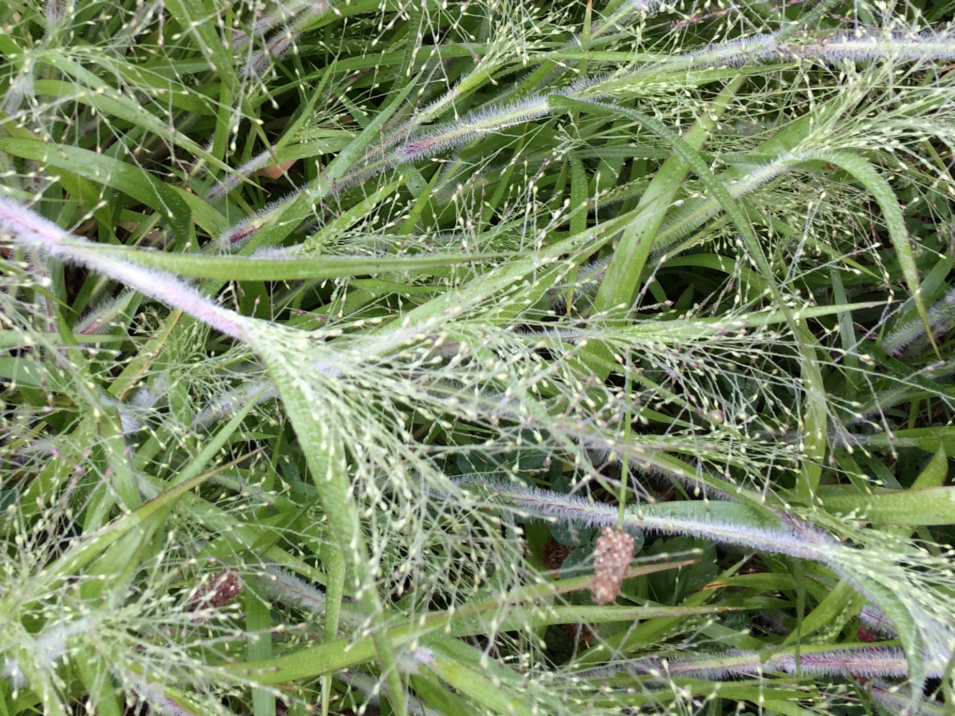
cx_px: 298
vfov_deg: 26.7
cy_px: 86
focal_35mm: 53
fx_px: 1462
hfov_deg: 35.7
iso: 50
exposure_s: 1/120
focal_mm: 4.12
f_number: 2.2
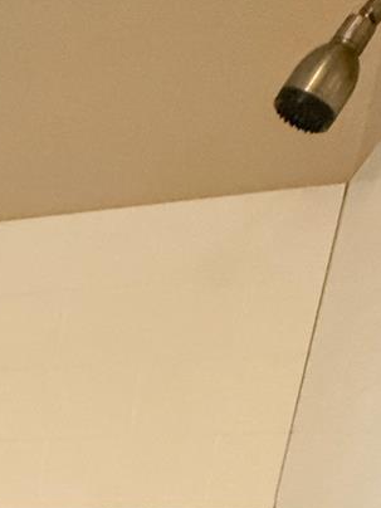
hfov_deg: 21.7
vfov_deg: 24.4
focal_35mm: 52
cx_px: -237
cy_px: 834
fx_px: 763
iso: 320
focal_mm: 2.22
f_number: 2.2
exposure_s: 1/120
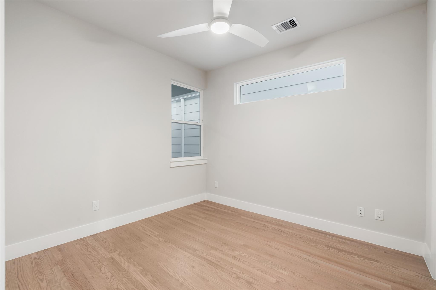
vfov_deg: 73.7
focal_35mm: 16
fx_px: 194
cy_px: 145
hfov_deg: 96.7
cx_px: 218
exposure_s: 6
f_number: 9
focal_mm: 16
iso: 200
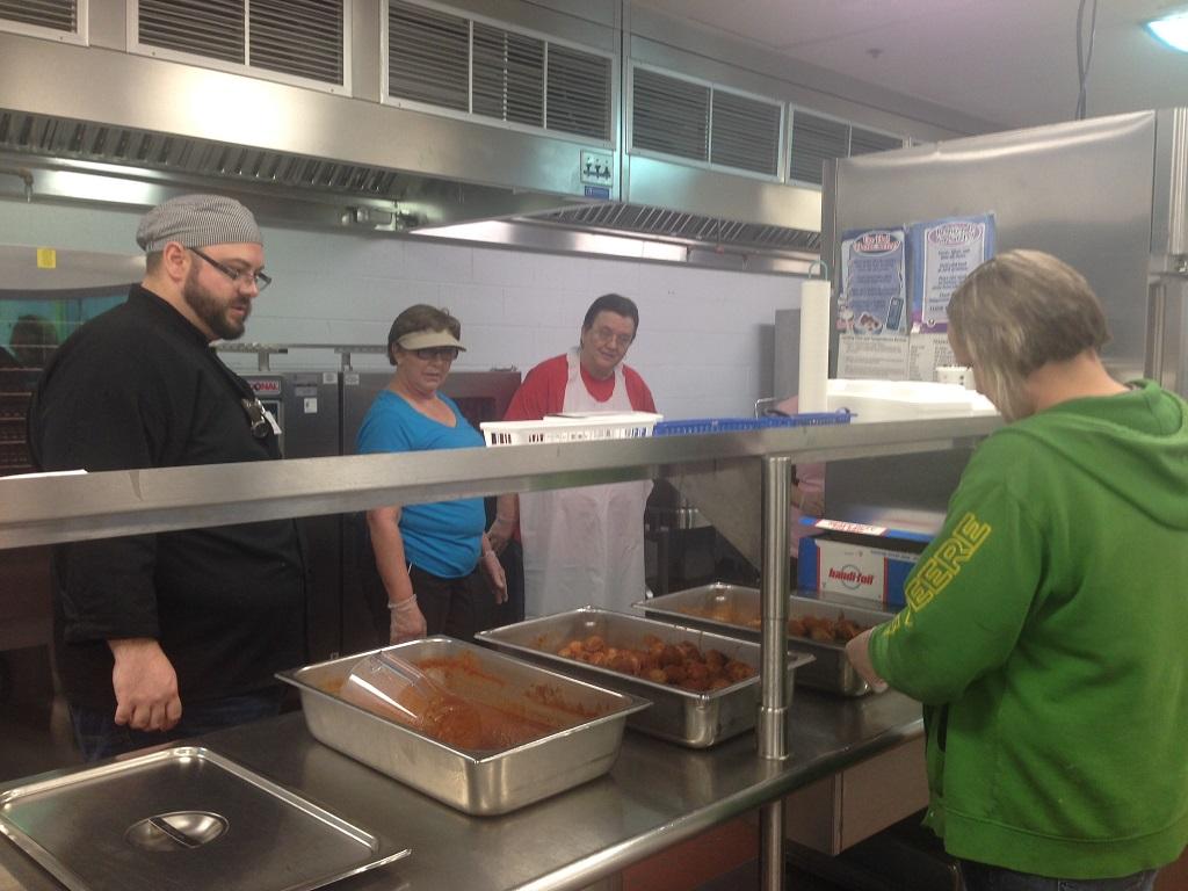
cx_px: 594
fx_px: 1133
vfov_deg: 42.9
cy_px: 446
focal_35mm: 33
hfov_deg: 55.4
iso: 64
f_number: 2.4
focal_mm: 4.12
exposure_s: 1/20
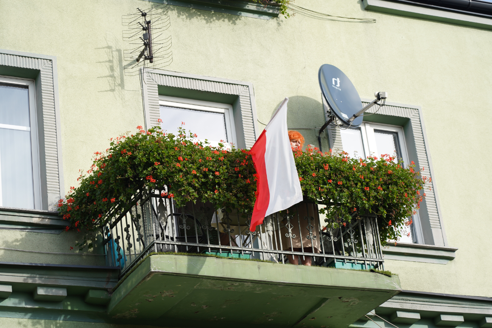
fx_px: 1435
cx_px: 246
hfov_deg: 19.5
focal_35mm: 105
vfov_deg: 13.0
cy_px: 164
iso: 100
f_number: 4
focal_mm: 105
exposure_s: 1/320
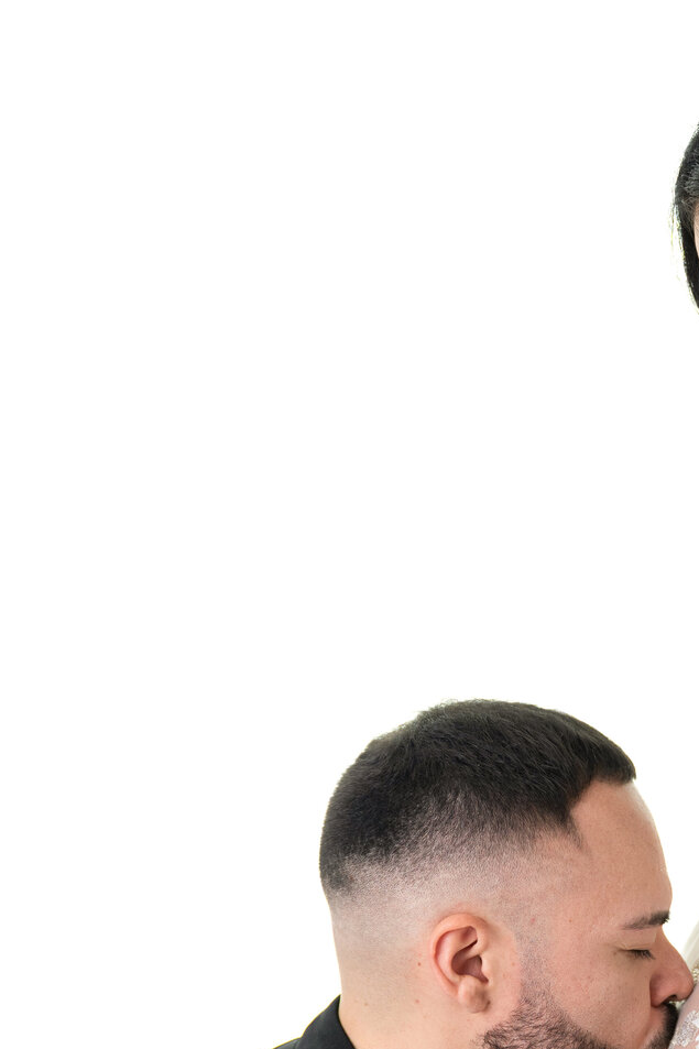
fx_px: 2476
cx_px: 625
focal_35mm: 85
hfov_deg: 15.9
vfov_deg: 23.3
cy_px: 938
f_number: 3.2
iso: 200
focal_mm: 45
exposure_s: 1/200
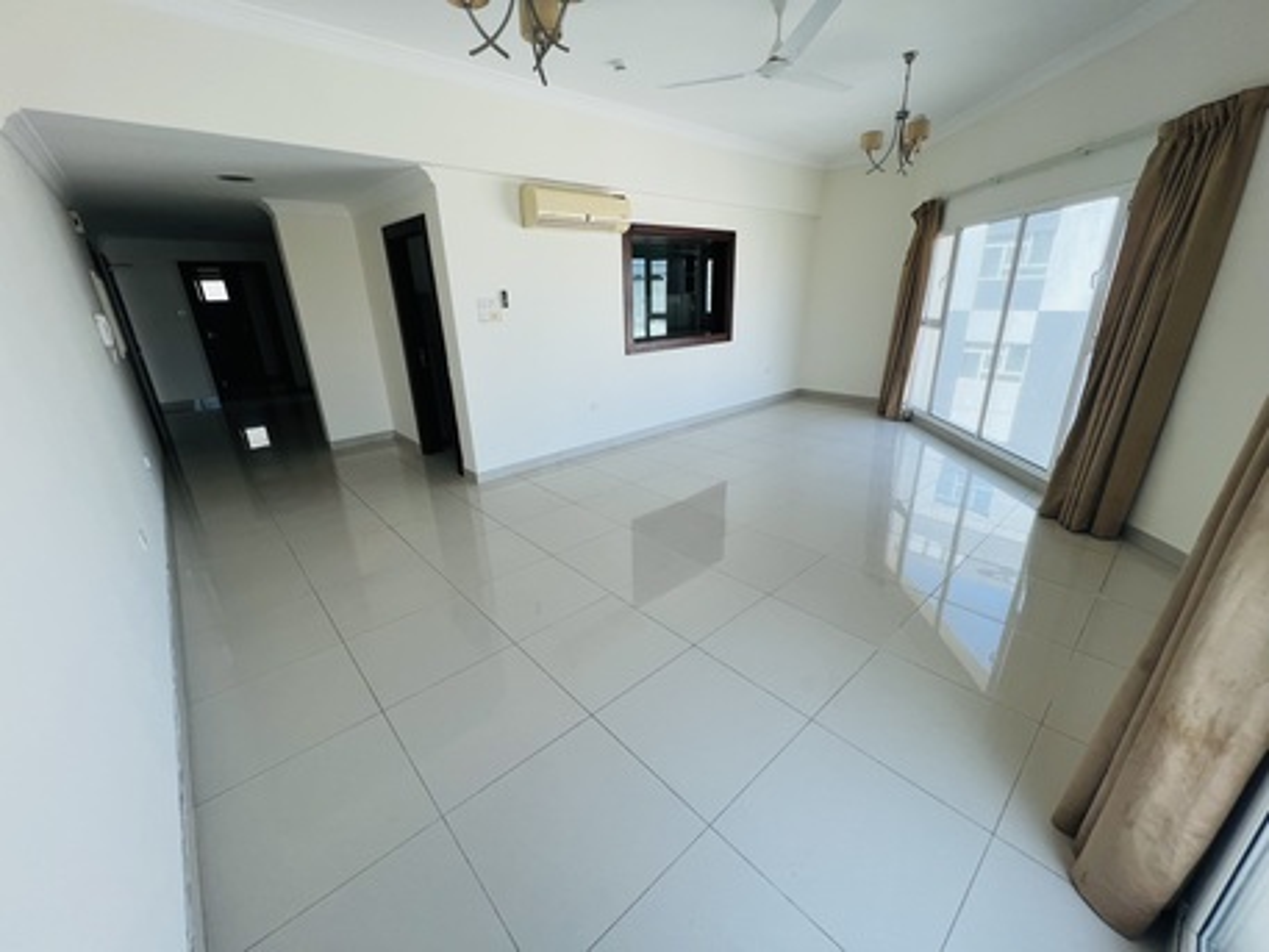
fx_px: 477
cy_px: 476
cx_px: 634
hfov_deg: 106.2
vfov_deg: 89.9
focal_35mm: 13
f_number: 1.8
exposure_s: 1/99
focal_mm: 1.57
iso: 40
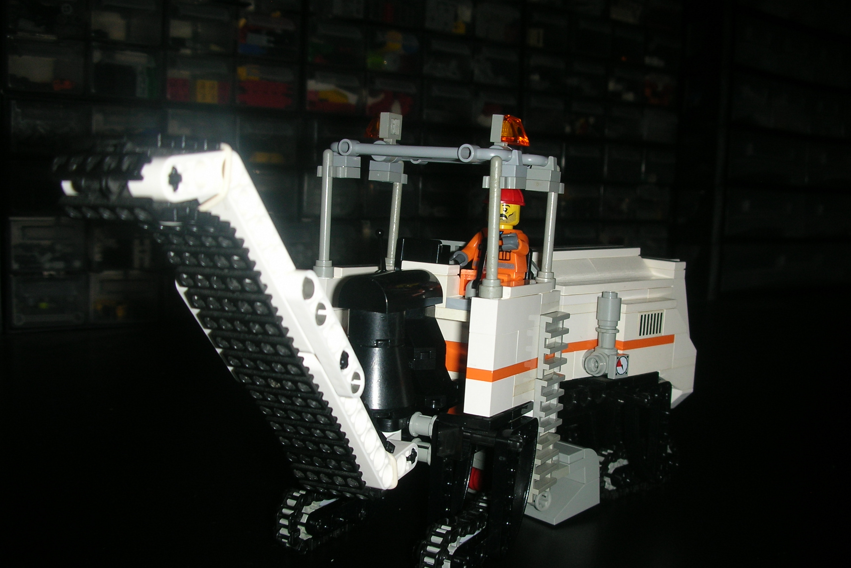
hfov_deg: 51.9
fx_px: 875
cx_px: 421
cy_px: 311
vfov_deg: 35.9
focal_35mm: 37
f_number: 3
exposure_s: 1/60.1
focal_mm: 5.8
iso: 50
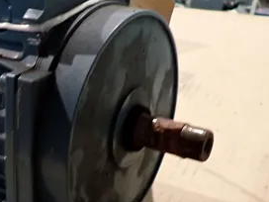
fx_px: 443
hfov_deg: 31.8
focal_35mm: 57
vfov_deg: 25.6
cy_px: 79
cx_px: 16
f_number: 2
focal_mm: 4.5
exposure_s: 1/30
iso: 400
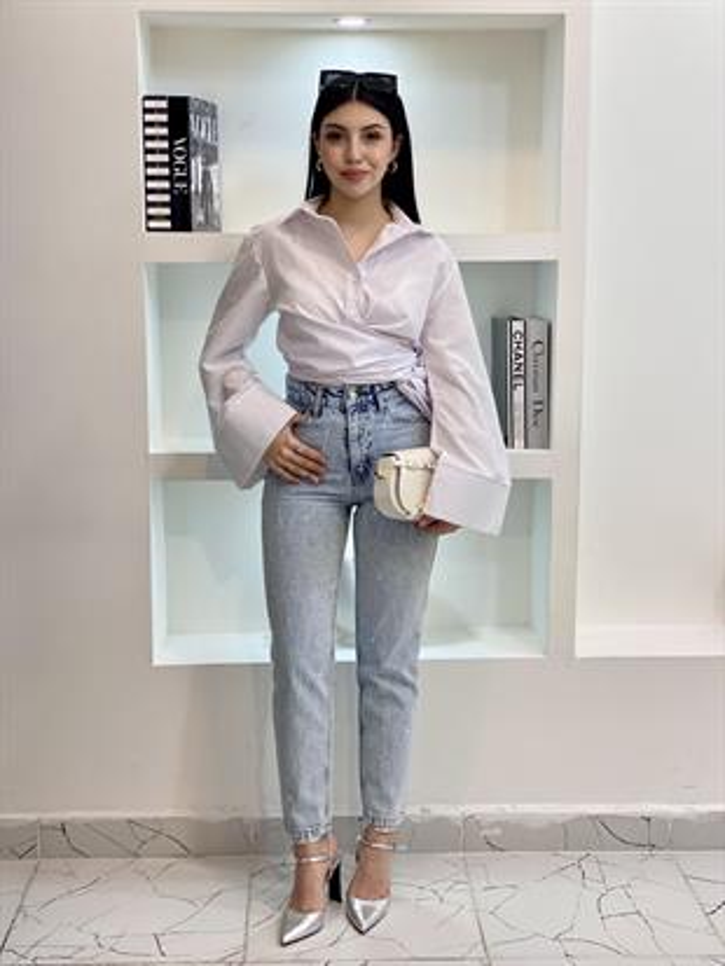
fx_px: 1451
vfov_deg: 36.8
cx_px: 362
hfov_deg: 28.0
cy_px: 483
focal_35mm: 52
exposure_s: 1/100
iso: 80
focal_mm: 6
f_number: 2
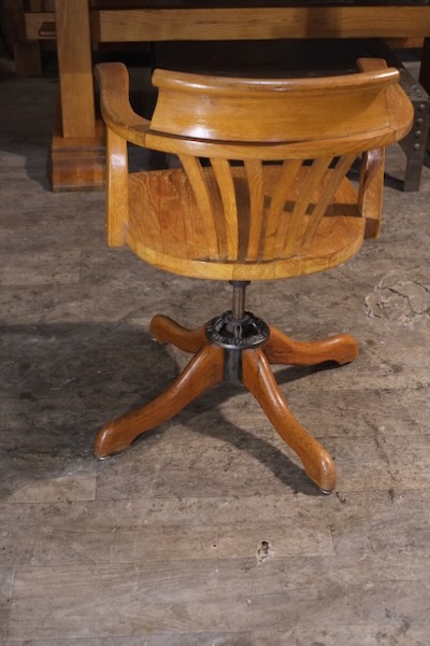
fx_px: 950
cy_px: 323
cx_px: 215
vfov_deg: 37.5
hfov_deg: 25.5
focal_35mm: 53
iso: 3200
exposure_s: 1/125
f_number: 4
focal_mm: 35
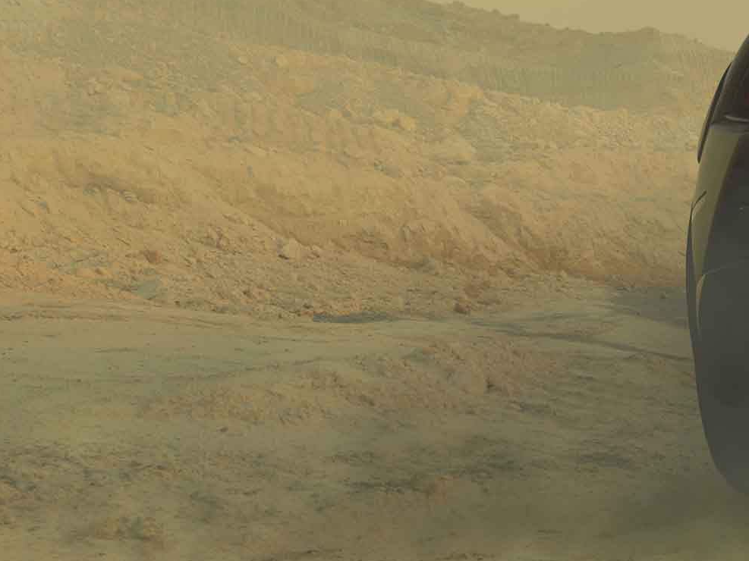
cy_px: 317
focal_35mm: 221
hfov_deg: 8.7
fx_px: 4781
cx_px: 1191
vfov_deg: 6.7
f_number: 5.6
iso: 50
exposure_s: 1/125
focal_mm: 70
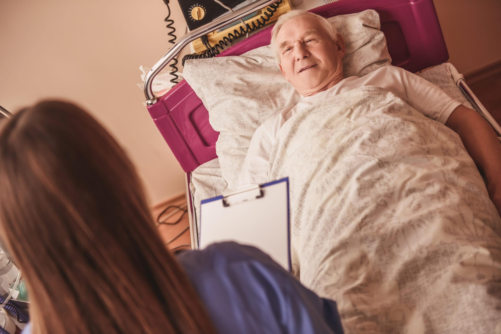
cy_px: 167
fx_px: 766
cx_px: 250
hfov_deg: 36.2
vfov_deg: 24.6
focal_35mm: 55
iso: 800
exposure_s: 1/125
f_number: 2.8
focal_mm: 55
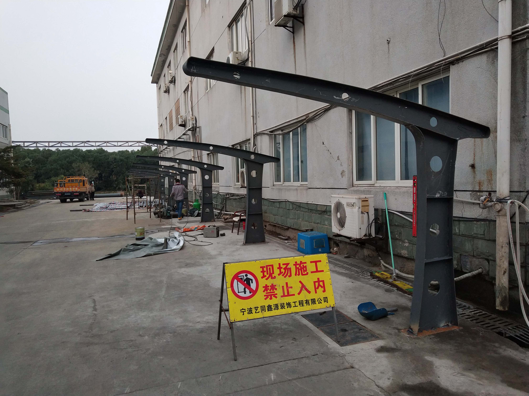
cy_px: 198
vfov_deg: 46.8
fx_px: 458
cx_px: 264
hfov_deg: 60.0
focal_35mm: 30
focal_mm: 3.95
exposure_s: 1/100
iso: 177
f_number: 1.8
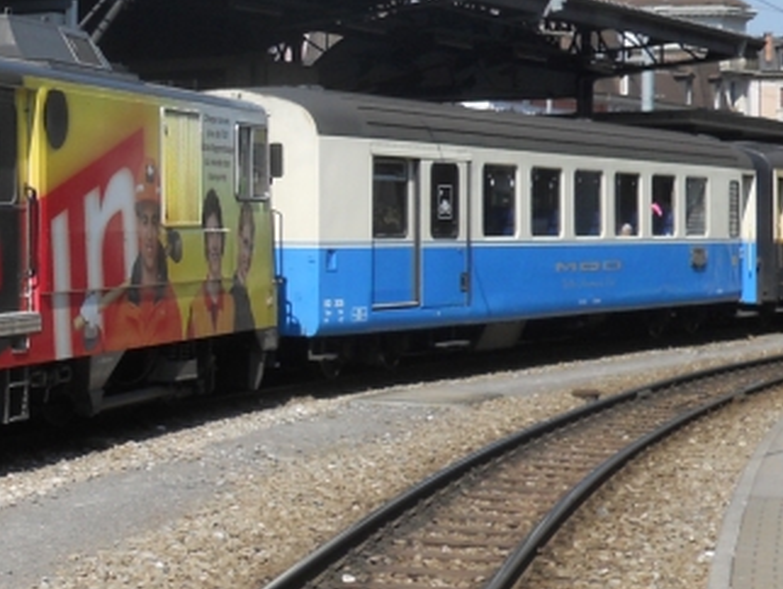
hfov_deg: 20.6
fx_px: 2015
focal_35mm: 89
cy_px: 161
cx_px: -148
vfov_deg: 16.5
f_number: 2.7
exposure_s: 1/1000
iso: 80
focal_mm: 5
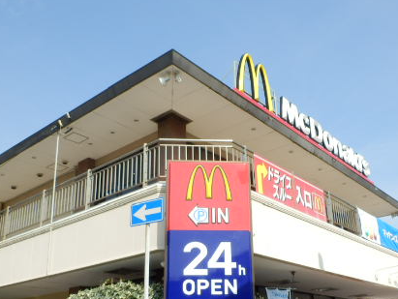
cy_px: 204
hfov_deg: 44.7
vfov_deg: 34.0
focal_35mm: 42
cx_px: 210
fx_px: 483
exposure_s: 1/100
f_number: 8.4
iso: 80
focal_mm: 4.8
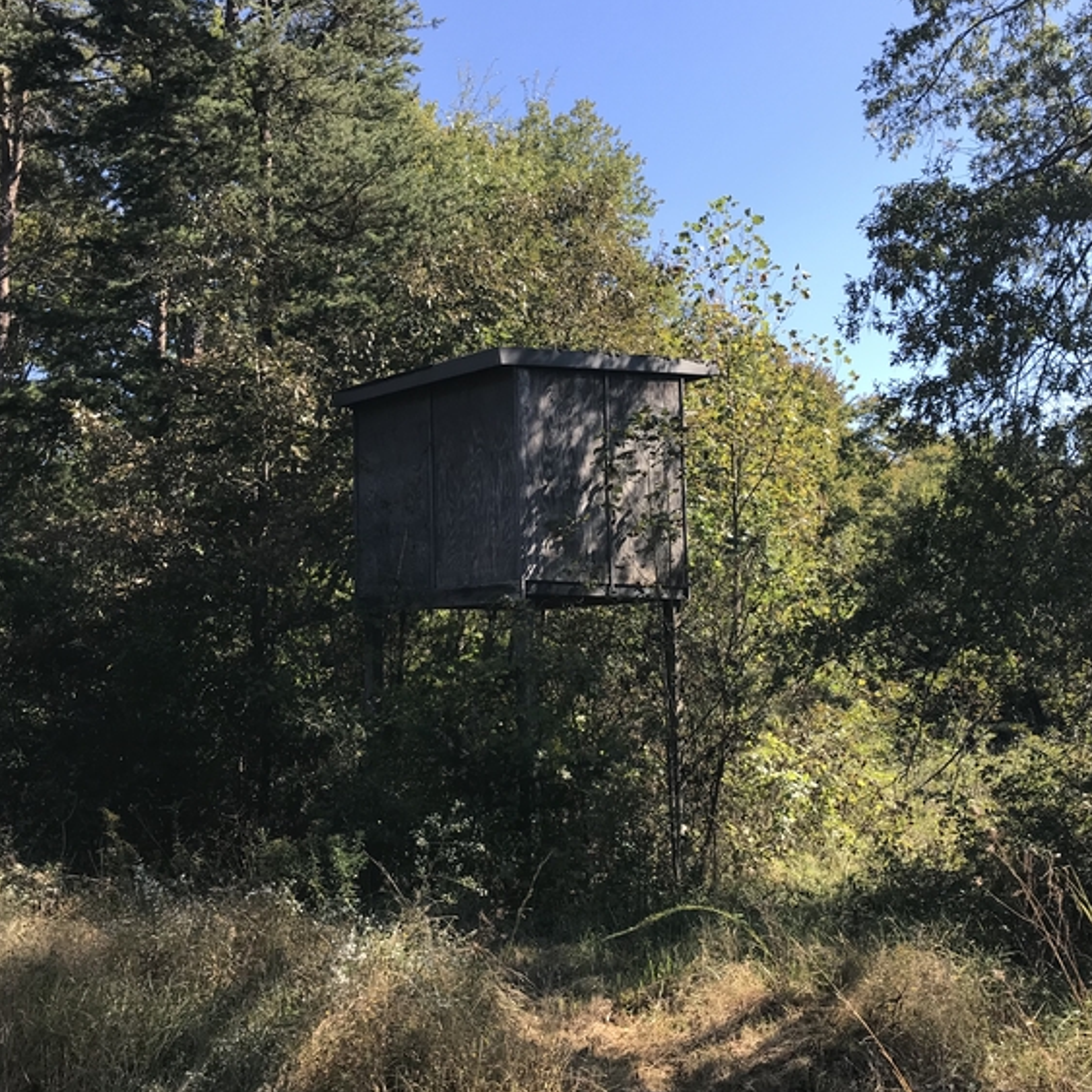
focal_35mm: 34
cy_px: 537
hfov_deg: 48.4
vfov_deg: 48.4
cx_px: 575
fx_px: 1213
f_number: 1.8
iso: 20
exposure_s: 1/805
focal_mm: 3.99
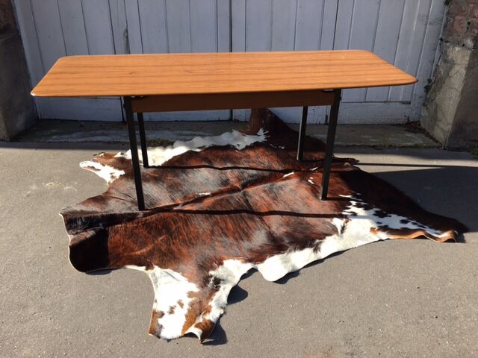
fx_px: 400
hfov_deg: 61.7
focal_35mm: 29
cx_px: 239
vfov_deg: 48.2
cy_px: 179
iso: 25
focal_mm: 4.15
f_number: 2.2
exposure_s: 1/439
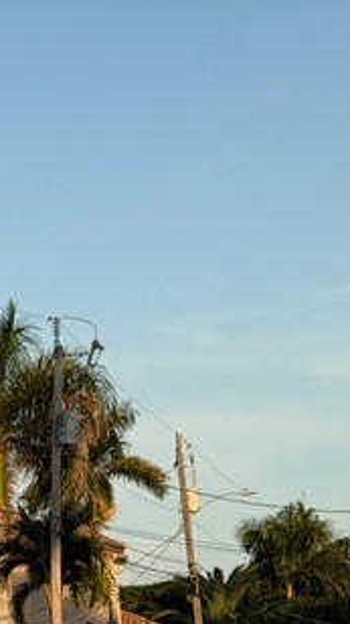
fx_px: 2874
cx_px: -299
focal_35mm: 174
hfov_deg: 6.8
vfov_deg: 12.4
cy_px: 292
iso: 64
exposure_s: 1/4098
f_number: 1.78
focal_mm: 6.76
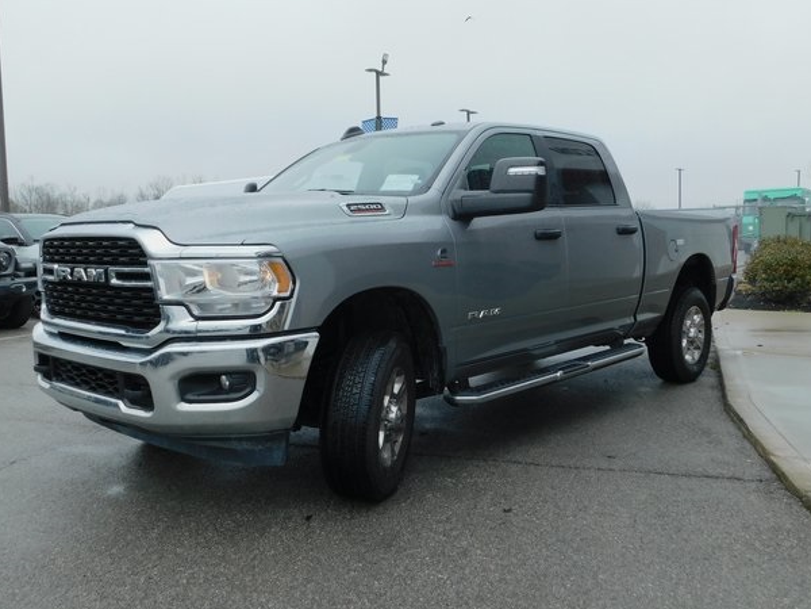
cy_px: 294
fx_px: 750
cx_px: 397
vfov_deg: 44.2
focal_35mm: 32
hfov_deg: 56.8
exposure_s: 1/500
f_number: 3.2
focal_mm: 5.3
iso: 125
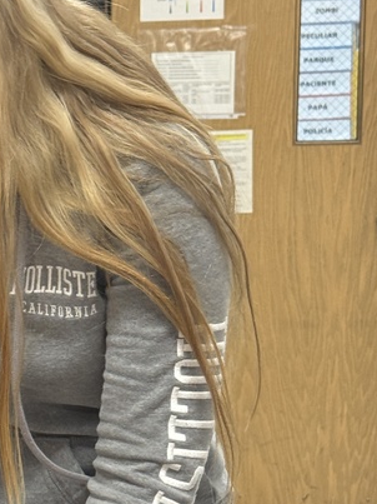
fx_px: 1773
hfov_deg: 11.8
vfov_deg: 16.1
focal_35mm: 122
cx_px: -94
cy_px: 391
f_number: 1.78
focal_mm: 6.76
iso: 125
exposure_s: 1/60
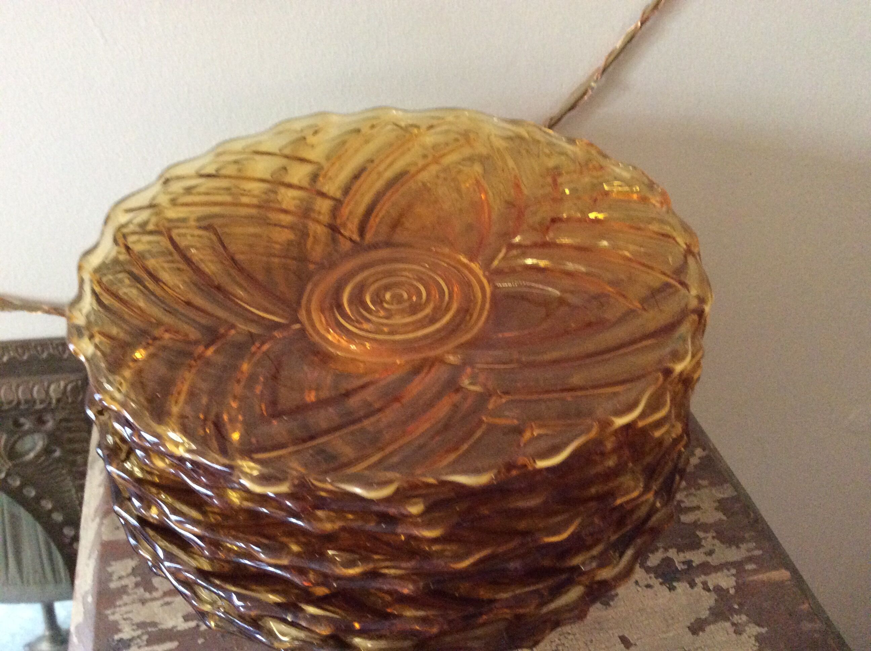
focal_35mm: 32
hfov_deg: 56.9
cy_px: 326
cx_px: 436
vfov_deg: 44.1
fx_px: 804
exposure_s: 1/17
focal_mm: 3.3
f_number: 2.4
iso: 320
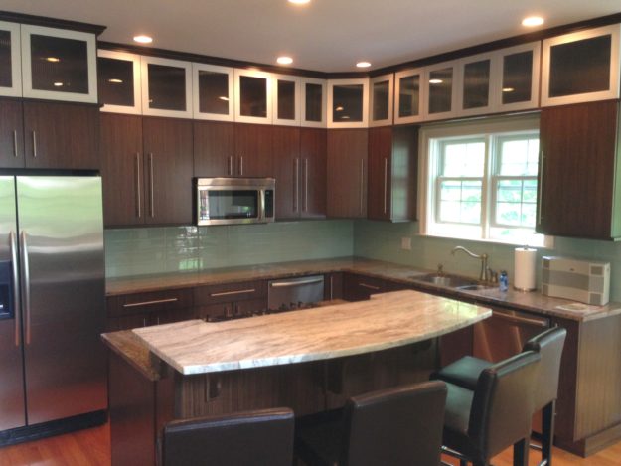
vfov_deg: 43.0
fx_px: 592
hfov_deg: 55.3
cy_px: 233
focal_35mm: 33
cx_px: 310
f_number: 2.4
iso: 160
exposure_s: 1/20
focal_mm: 4.13
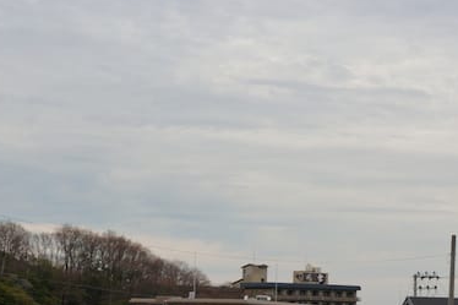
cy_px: 322
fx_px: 1590
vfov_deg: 10.8
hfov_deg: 16.4
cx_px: 180
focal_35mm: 125
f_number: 8
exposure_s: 1/80
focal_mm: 39
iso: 100
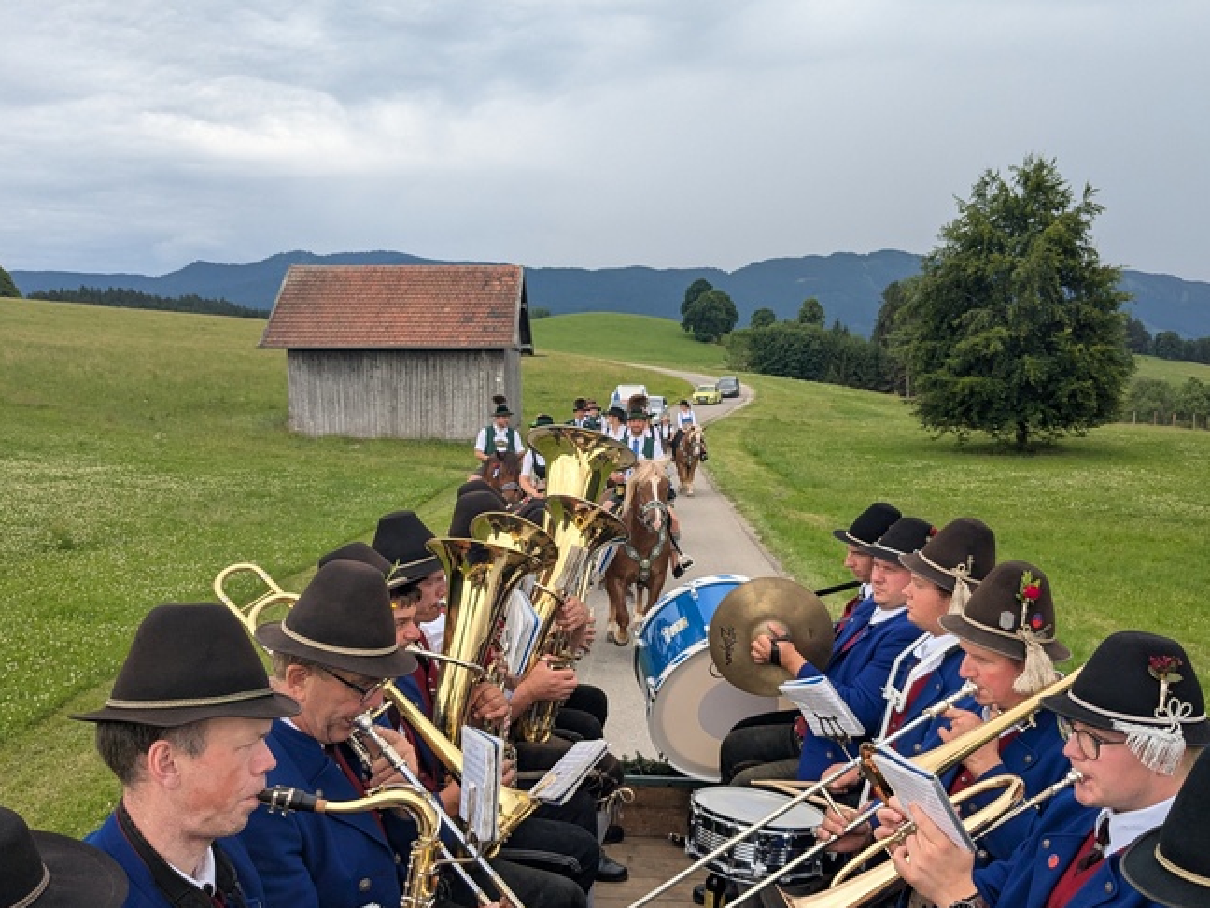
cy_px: 463
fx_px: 1119
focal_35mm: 32
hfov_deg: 56.8
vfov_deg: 44.2
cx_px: 646
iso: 52
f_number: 1.73
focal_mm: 4.38
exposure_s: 1/650
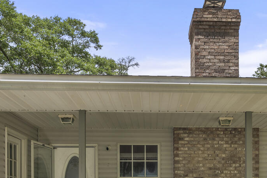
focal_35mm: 48
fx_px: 359
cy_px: 193
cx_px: 174
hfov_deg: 40.3
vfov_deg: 25.9
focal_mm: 16.5
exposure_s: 1/100
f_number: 8
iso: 100
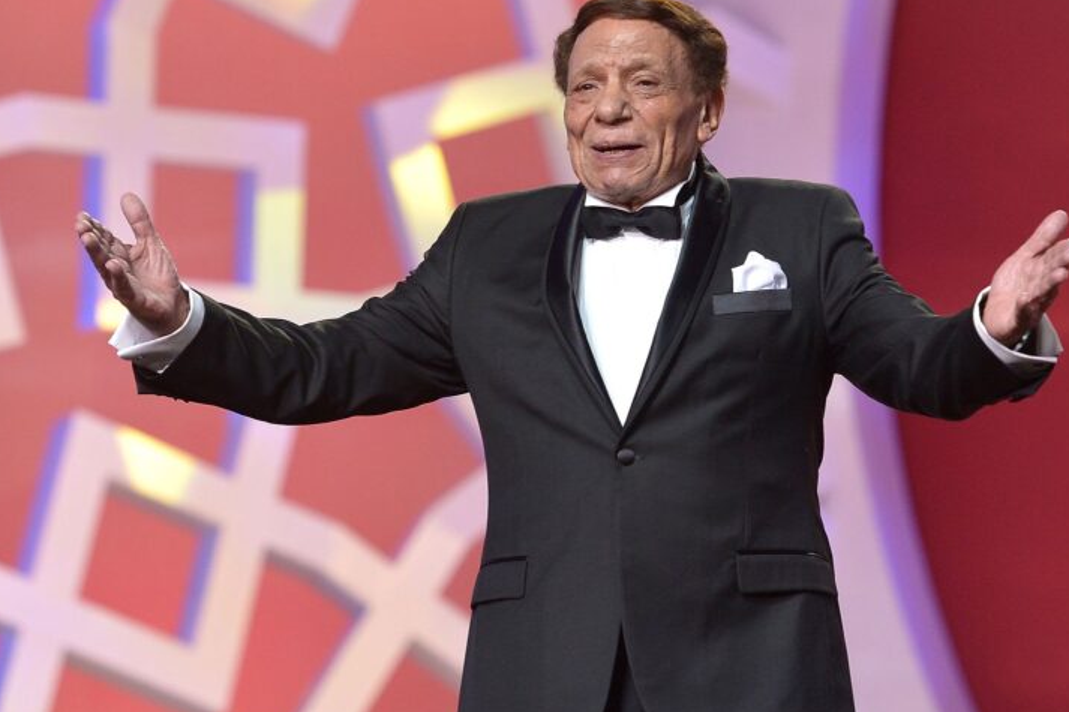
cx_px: 562
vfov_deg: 5.8
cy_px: 282
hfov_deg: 8.7
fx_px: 7036
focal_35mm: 237
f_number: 5
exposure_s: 1/320
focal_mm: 165
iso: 2000
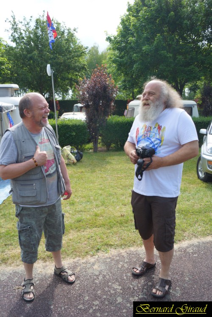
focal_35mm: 27
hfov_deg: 47.9
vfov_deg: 67.4
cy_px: 158
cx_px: 106
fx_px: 238
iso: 100
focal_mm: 18
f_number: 4.5
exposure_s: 1/320
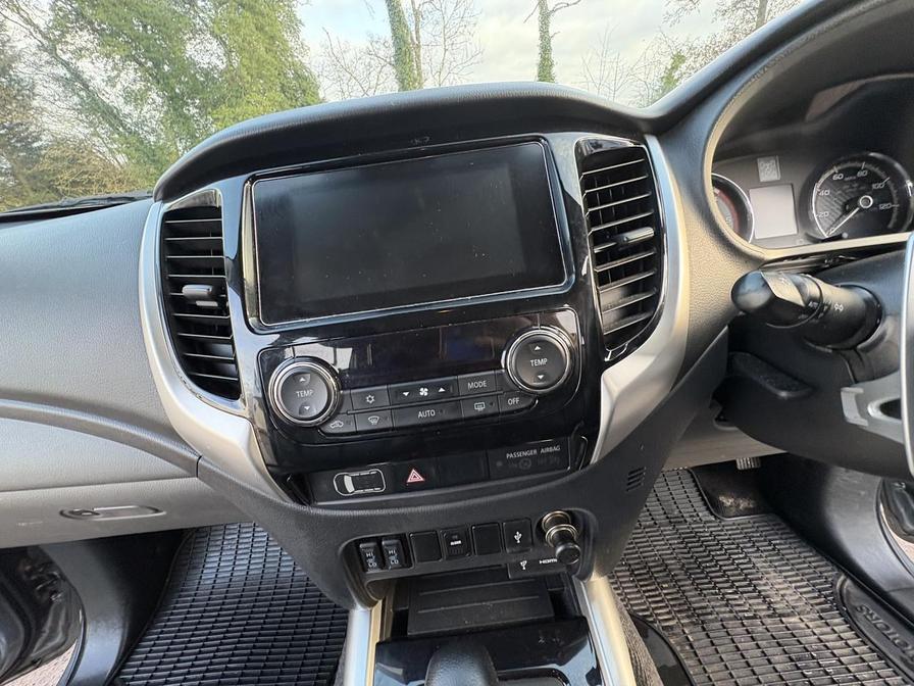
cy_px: 343
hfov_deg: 102.1
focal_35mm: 14
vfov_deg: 85.7
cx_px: 457
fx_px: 370
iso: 250
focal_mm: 2.22
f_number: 2.2
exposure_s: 1/60
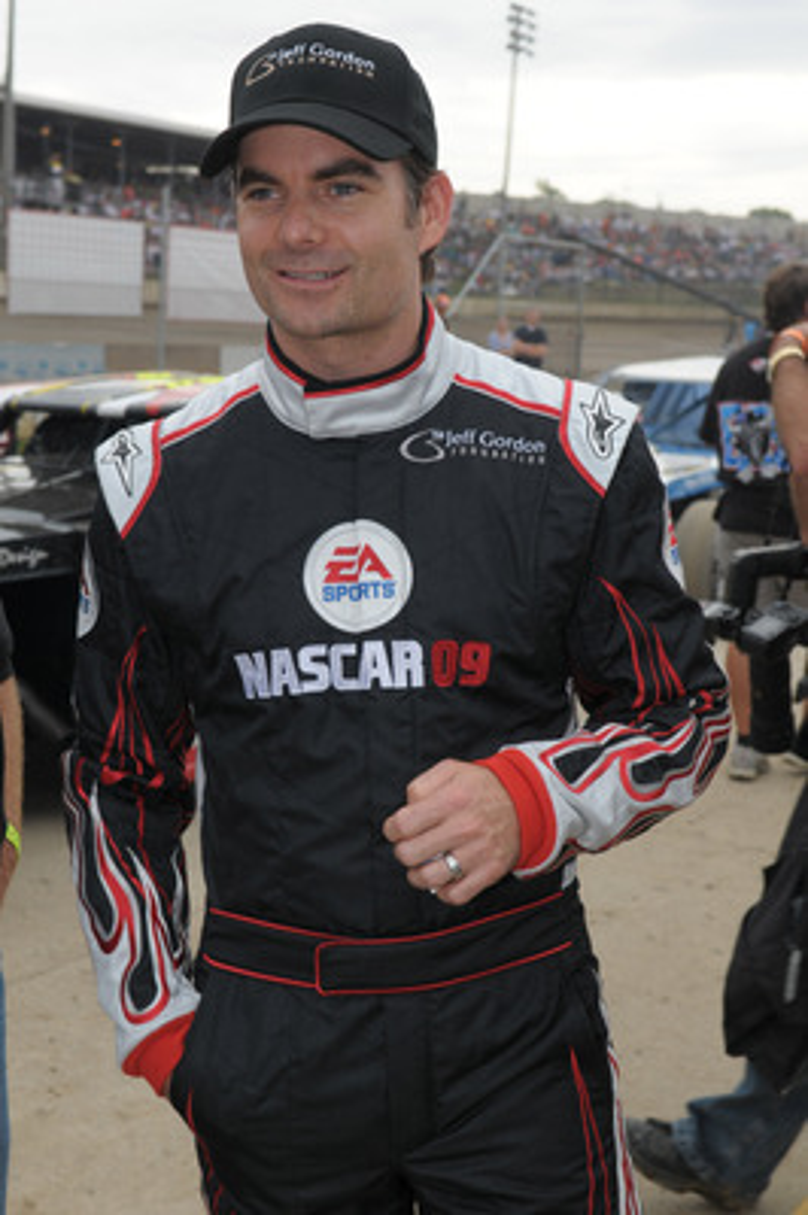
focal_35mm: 57
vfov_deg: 35.1
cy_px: 608
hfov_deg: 23.7
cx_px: 404
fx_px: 1922
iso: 200
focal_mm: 38
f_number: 5.6
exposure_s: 1/125
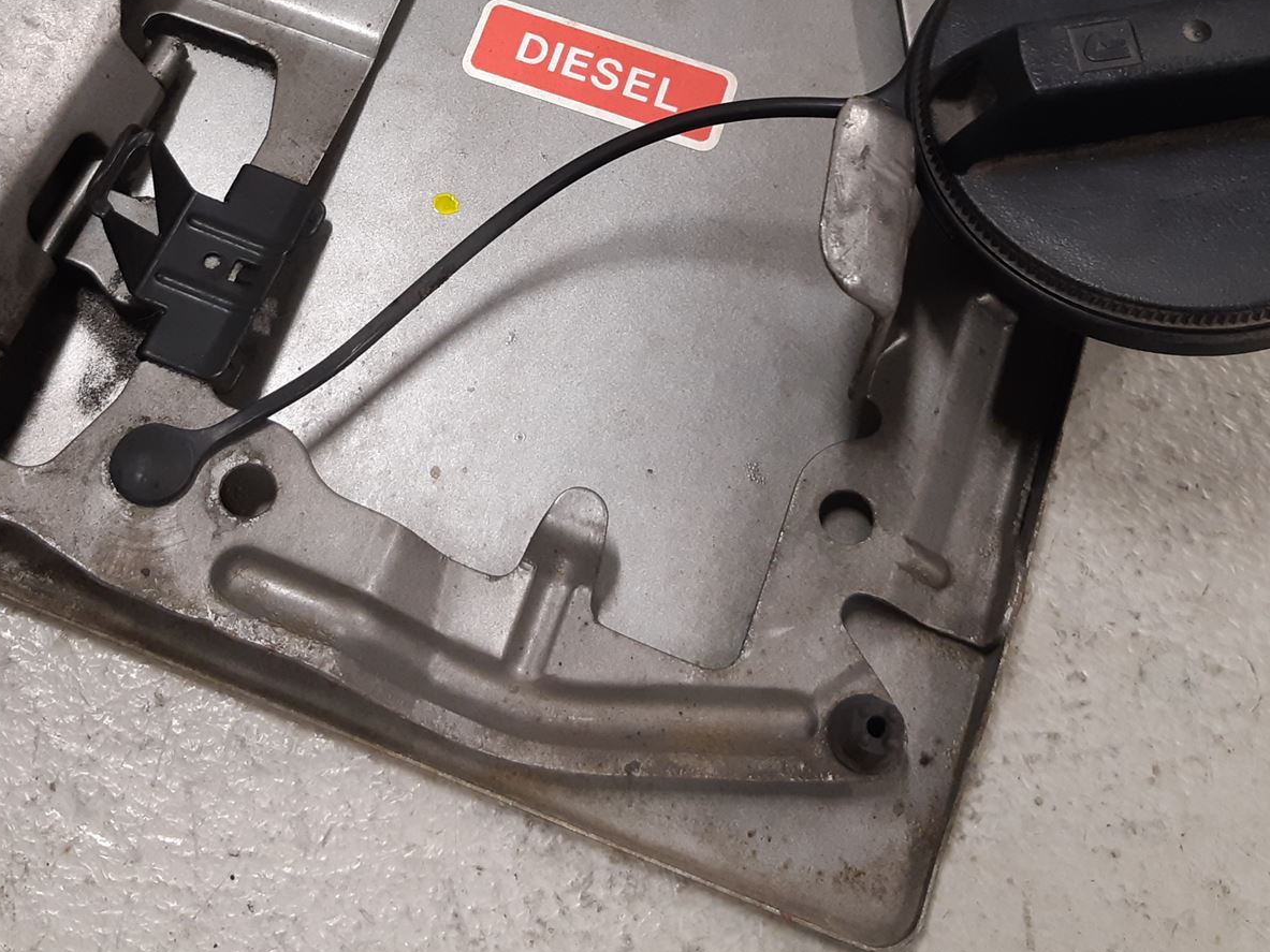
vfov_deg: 31.2
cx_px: 488
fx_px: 1651
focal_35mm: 45
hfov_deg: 41.8
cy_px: 158
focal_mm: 3.93
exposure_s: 1/50
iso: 125
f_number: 1.7
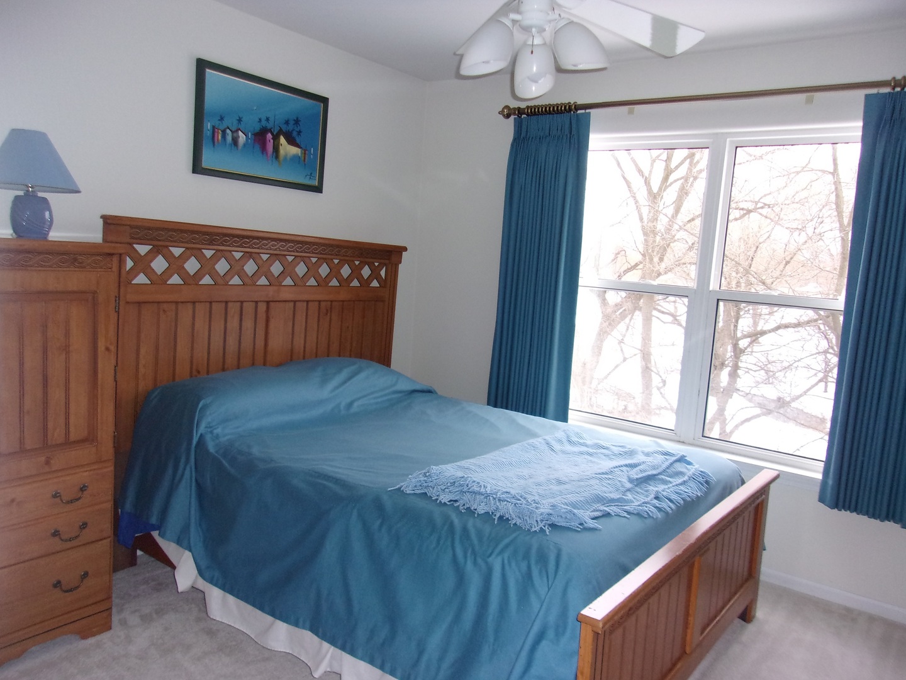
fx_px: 707
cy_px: 340
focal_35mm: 27
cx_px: 453
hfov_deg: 65.3
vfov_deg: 51.4
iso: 200
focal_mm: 4.9
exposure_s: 1/34
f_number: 3
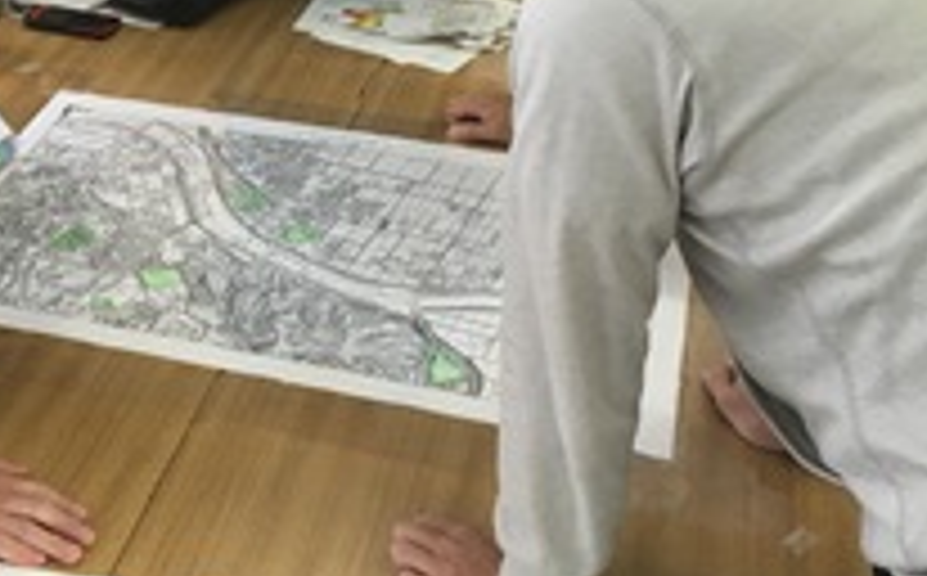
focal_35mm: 67
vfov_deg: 18.8
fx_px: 1690
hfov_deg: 29.1
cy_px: -9
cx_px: 50
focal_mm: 4.15
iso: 40
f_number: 2.2
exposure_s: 1/30
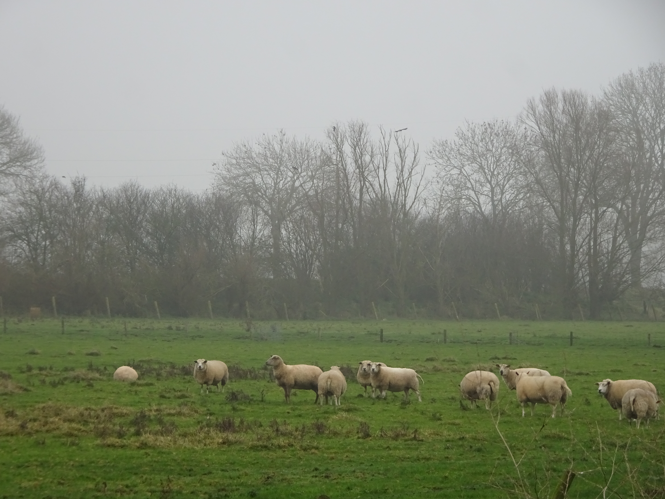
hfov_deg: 11.8
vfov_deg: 8.8
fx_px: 3227
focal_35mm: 168
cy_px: 250
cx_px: 332
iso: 320
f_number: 5.6
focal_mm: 28.74
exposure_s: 1/200
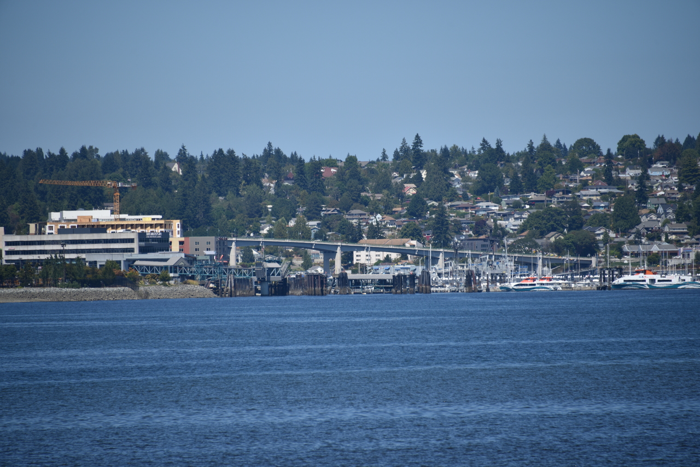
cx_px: 350
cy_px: 234
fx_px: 5834
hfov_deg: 6.9
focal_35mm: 300
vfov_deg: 4.6
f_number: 6.3
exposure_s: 1/640
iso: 100
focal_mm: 300
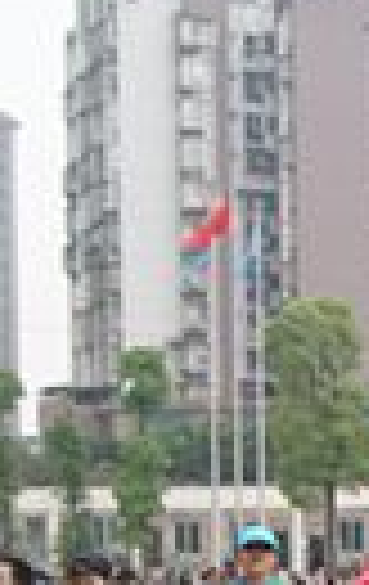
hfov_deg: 9.5
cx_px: 760
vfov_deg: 16.0
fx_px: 2062
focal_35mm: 129
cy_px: 472
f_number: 4
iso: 100
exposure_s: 1/125
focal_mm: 22
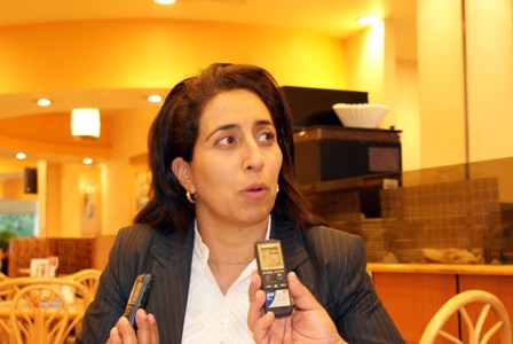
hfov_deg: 37.8
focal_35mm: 52
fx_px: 749
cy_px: 172
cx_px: 256
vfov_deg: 25.8
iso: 800
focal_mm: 35
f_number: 5.6
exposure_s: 1/10
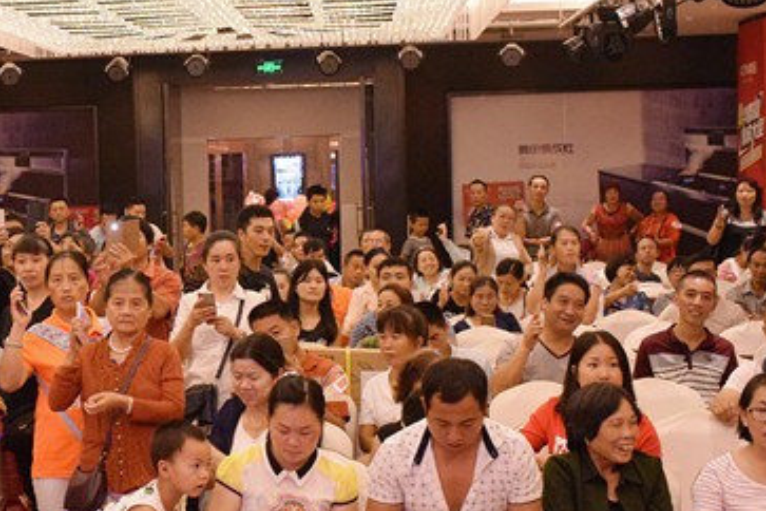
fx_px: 1619
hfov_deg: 25.8
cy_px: 250
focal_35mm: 76
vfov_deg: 17.9
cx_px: 82
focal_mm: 23
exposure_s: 1/125
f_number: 5.6
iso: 3200
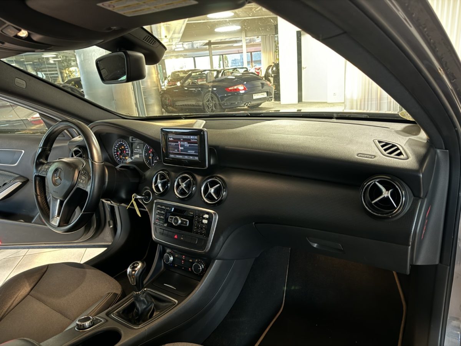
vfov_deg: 56.8
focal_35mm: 24
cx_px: 230
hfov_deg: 71.6
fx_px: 320
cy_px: 173
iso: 2000
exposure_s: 1/25
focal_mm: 6.76
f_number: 1.78
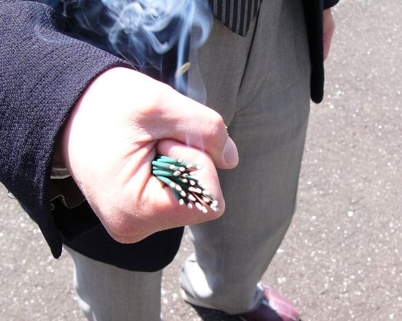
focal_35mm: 53
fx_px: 630
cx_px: 214
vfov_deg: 28.6
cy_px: 161
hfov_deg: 35.4
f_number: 4
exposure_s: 1/125
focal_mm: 8.4
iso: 50
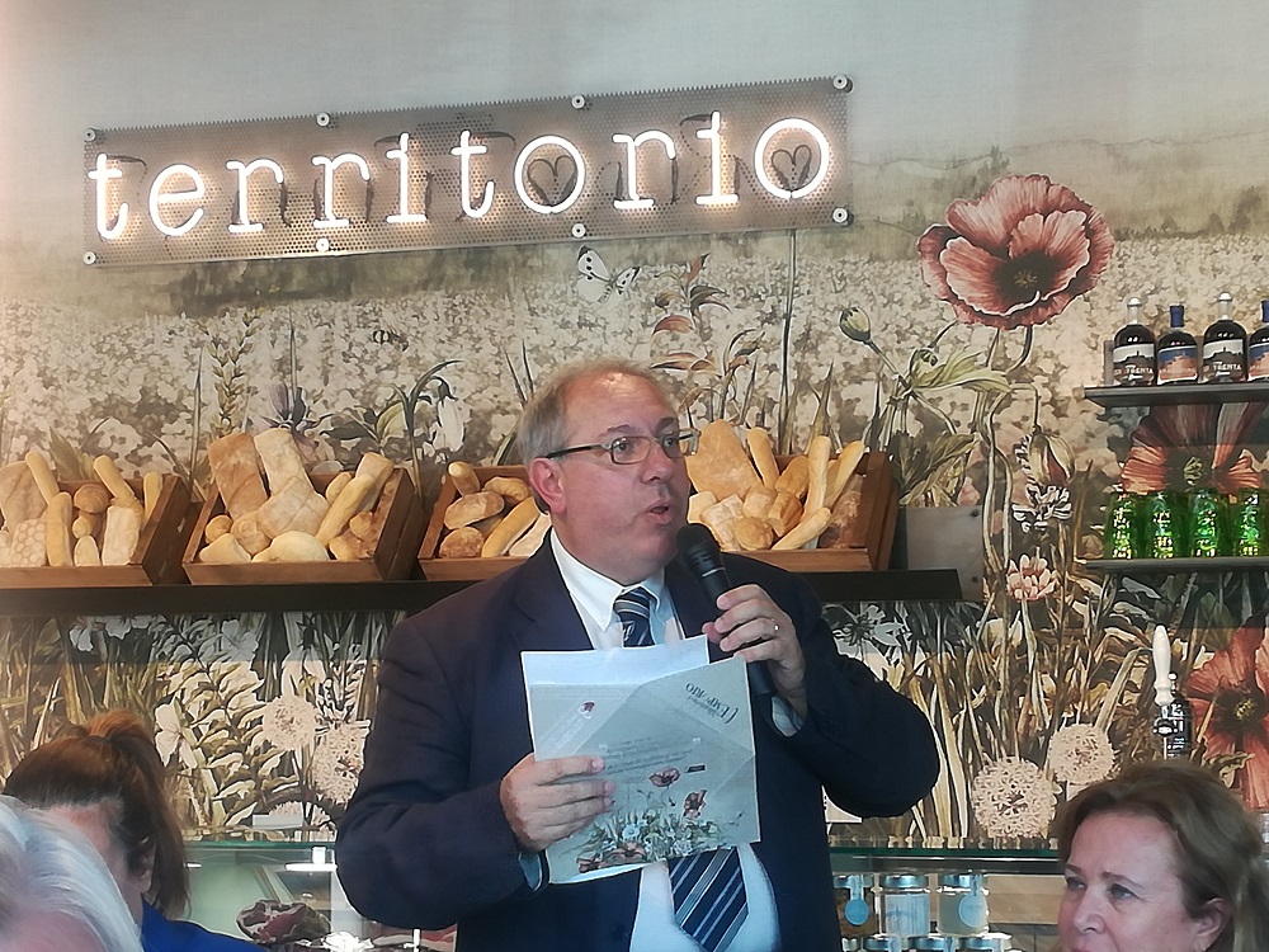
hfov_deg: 23.6
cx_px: 634
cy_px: 476
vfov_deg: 17.8
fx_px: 3043
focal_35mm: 83
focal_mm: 3.79
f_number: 2
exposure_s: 1/50
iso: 80
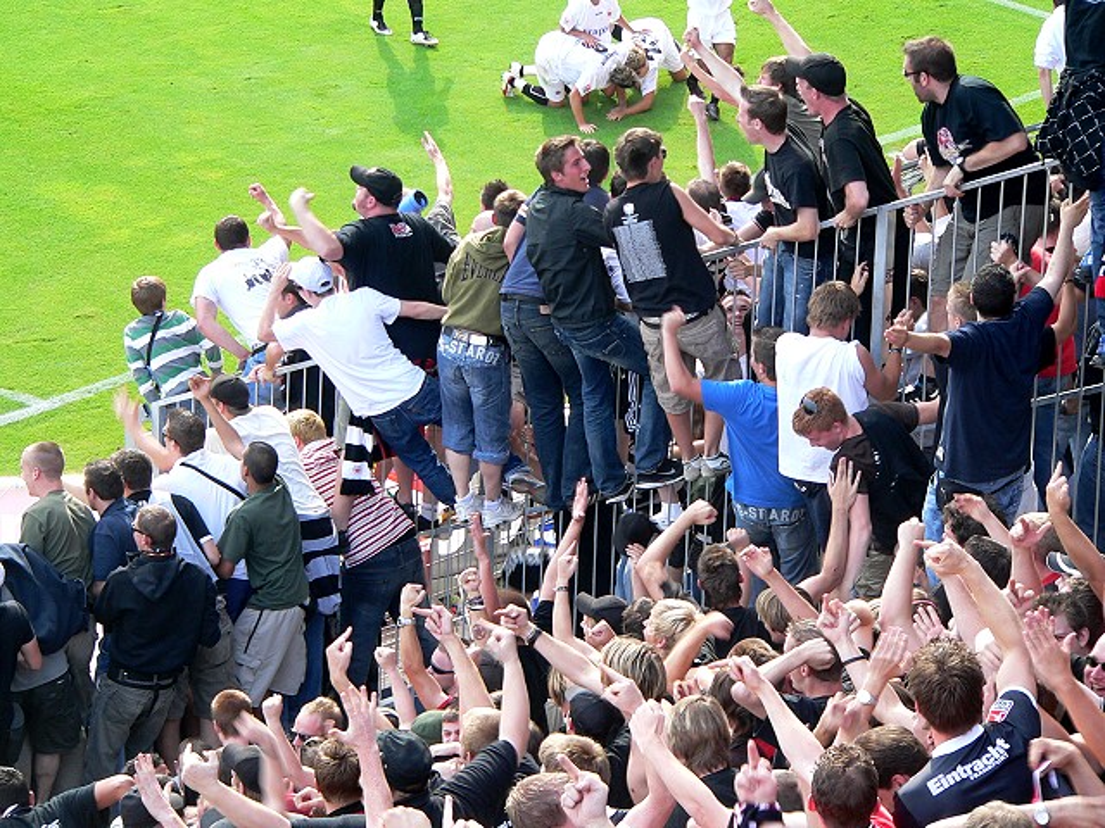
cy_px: 414
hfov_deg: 13.2
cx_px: 552
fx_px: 4788
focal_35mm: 150
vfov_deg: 9.9
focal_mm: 25
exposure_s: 1/80
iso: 80
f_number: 3.7
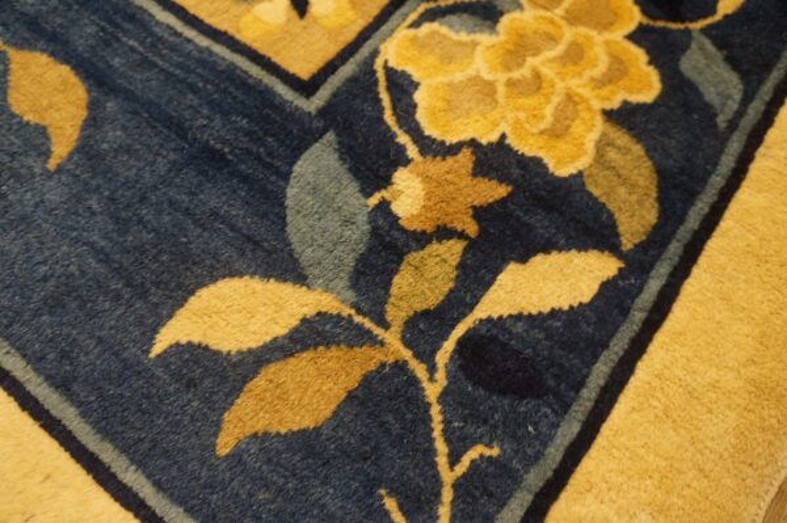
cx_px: 394
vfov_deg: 47.9
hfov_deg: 67.4
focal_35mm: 27
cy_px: 262
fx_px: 590
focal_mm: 18
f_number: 4
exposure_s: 1/60
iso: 1250
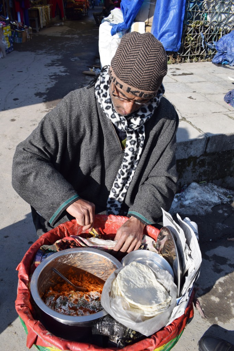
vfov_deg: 61.9
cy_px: 176
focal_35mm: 30
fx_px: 292
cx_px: 117
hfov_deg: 43.6
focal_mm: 20
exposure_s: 1/250
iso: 100
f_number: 8
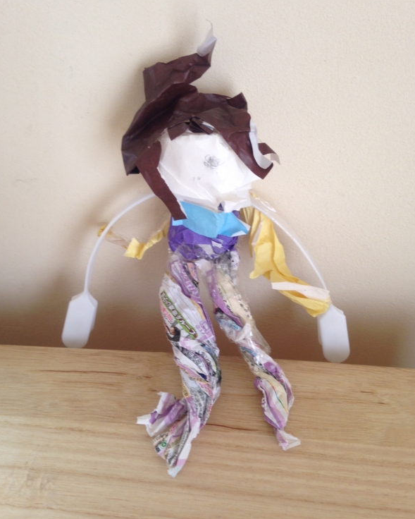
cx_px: 209
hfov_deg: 42.2
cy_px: 240
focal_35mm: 35
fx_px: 537
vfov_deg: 51.5
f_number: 2.4
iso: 50
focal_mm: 4.12
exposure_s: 1/20
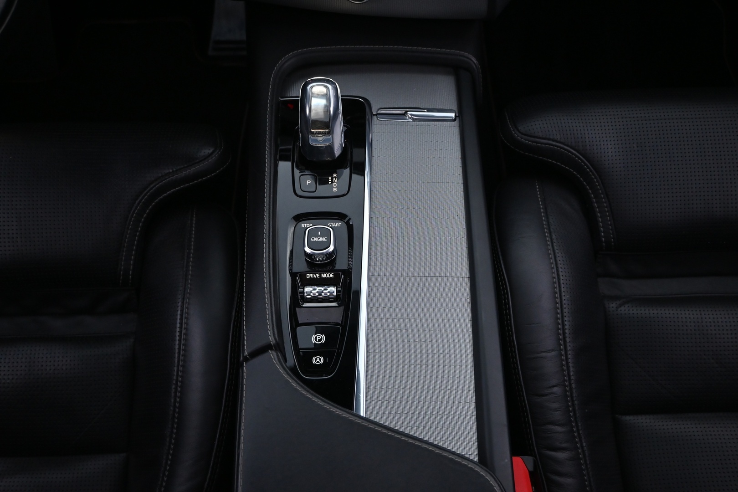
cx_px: 369
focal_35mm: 34
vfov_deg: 39.1
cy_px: 246
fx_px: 692
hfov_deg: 56.1
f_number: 4
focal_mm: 22.5
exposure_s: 1/25
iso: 1250
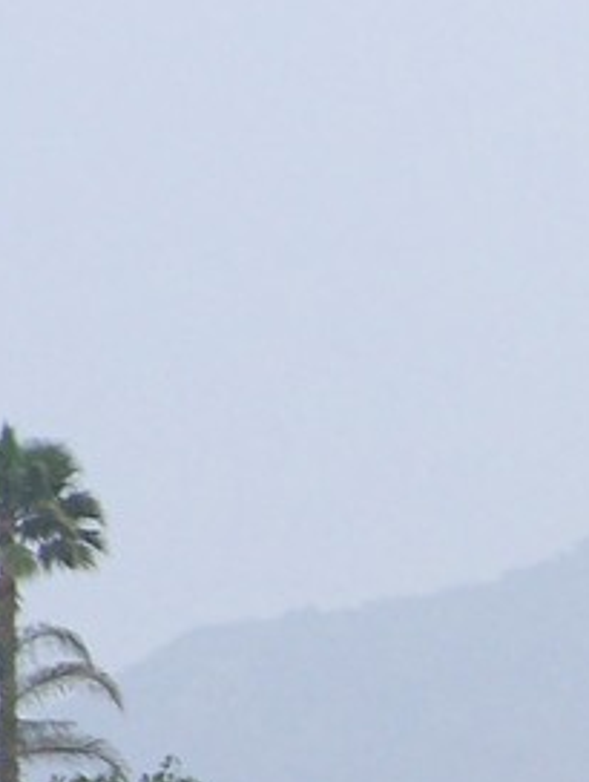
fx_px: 17957
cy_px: 822
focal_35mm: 794
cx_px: 1251
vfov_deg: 2.5
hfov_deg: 1.9
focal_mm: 28
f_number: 4.5
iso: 80
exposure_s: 1/640
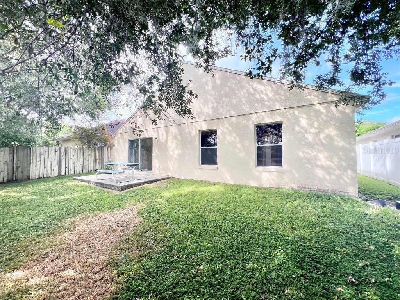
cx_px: 200
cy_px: 150
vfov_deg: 89.9
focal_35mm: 13
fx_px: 150
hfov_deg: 106.2
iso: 32
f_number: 1.8
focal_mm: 1.57
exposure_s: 1/253
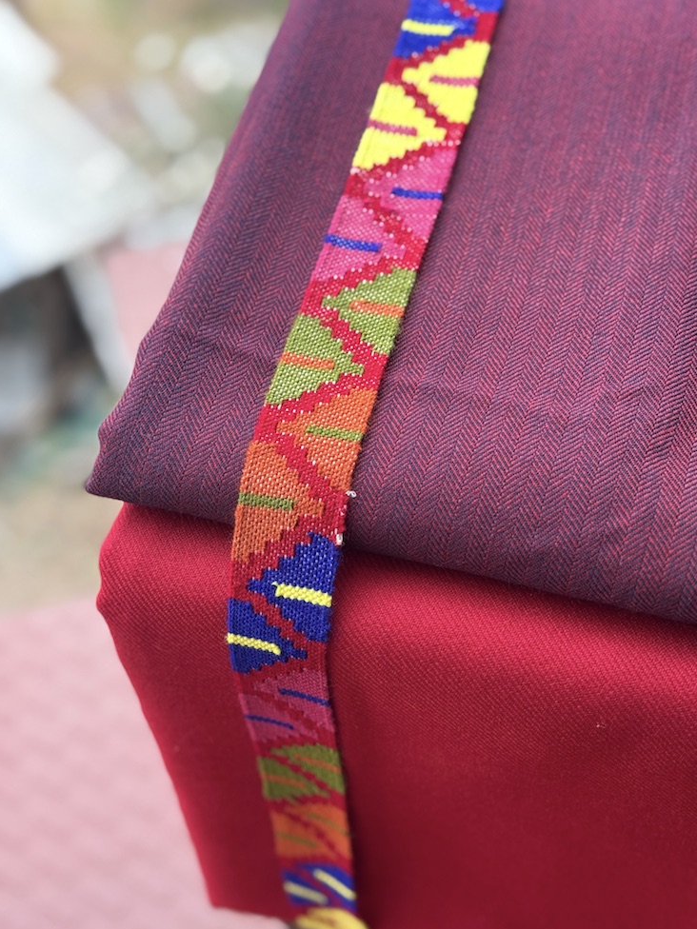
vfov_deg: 38.9
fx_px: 1315
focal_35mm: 49
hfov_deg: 29.7
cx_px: 352
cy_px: 473
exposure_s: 1/221
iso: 64
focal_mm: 6.76
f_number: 1.78
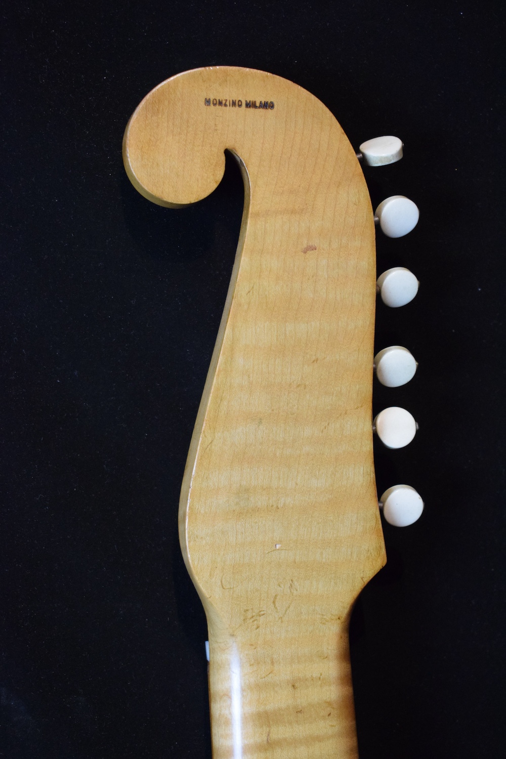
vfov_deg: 31.9
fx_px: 1328
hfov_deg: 21.6
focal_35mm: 63
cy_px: 380
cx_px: 253
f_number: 5
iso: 3200
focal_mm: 42
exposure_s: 1/60
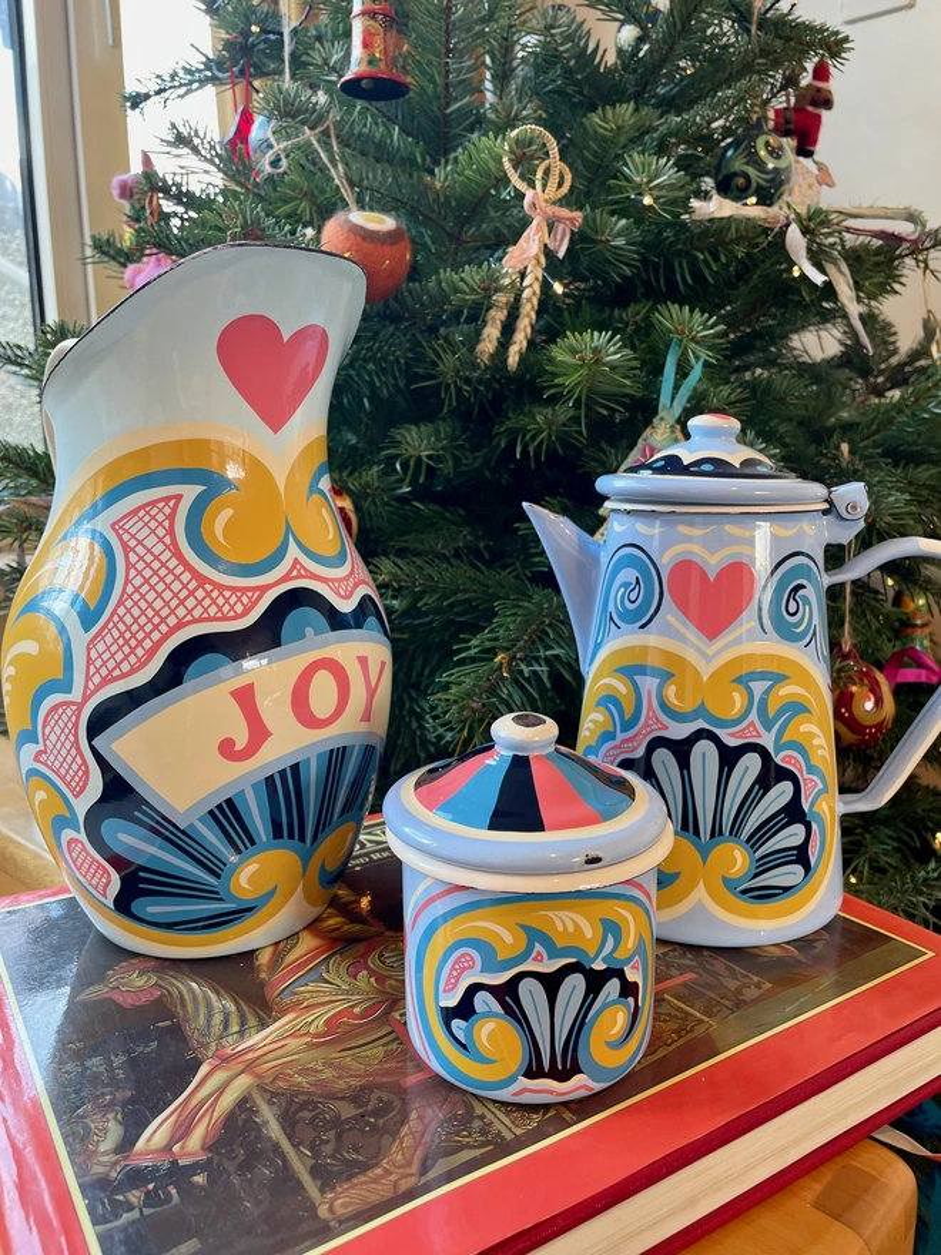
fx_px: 942
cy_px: 628
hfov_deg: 53.1
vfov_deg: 67.3
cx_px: 470
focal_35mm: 26
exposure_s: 1/50
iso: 100
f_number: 1.6
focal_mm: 4.2
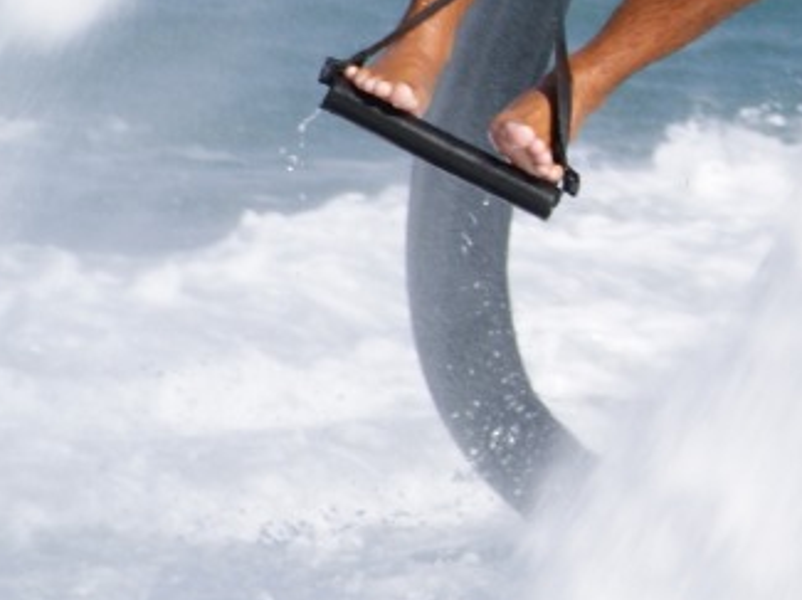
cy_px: -252
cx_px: 1291
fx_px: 17505
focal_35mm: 756
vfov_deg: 2.0
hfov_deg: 2.6
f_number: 6.3
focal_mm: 105
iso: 100
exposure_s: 1/500
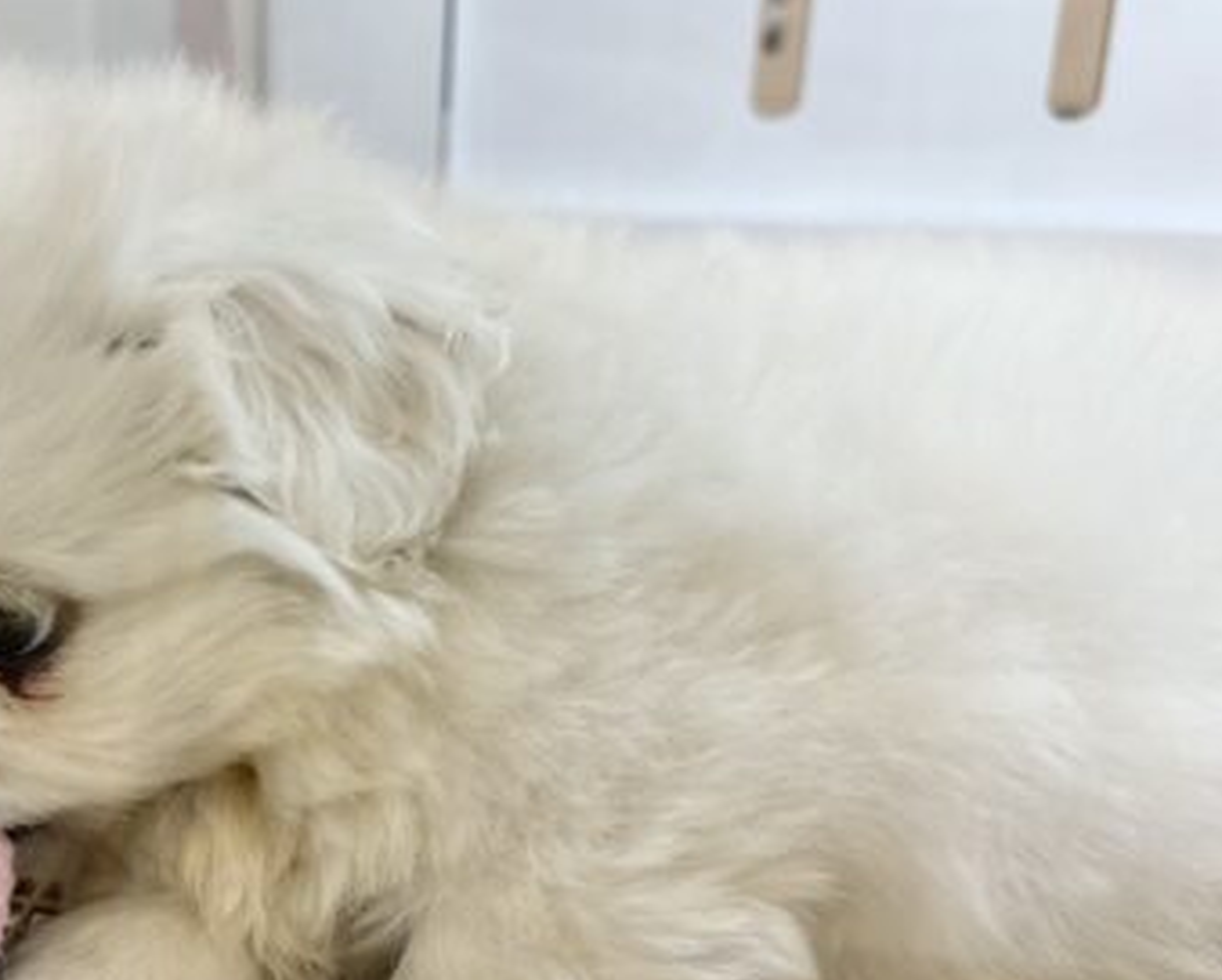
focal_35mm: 48
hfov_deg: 36.4
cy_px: 651
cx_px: 123
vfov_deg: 31.3
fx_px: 1737
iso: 64
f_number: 1.6
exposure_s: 1/100
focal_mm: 5.96
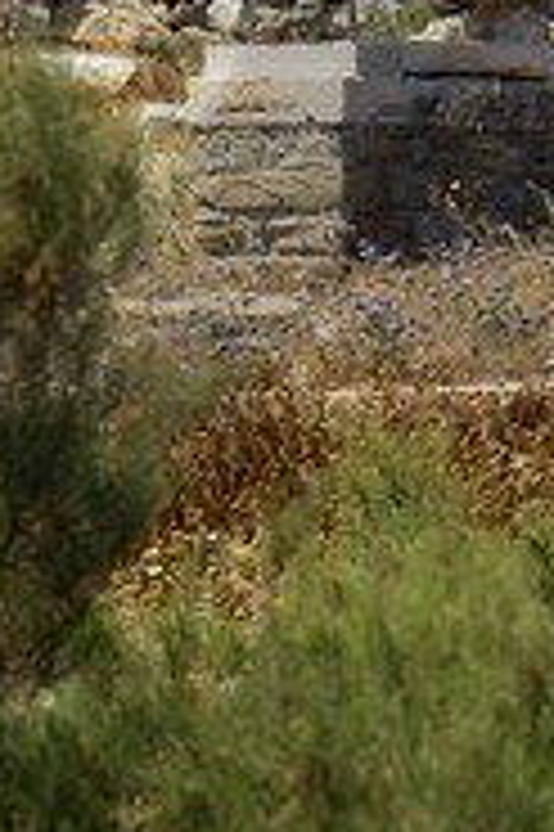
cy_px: -684
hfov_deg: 0.9
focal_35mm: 1557
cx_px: -1275
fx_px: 36005
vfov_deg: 1.3
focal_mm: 180
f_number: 13
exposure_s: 1/320
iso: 200
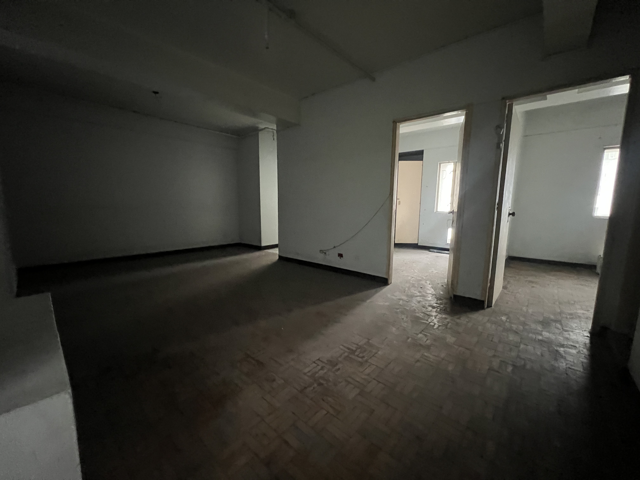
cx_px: 320
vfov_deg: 89.9
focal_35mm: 13
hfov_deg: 106.2
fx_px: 240
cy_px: 240
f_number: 1.8
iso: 1250
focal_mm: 1.57
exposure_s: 1/30
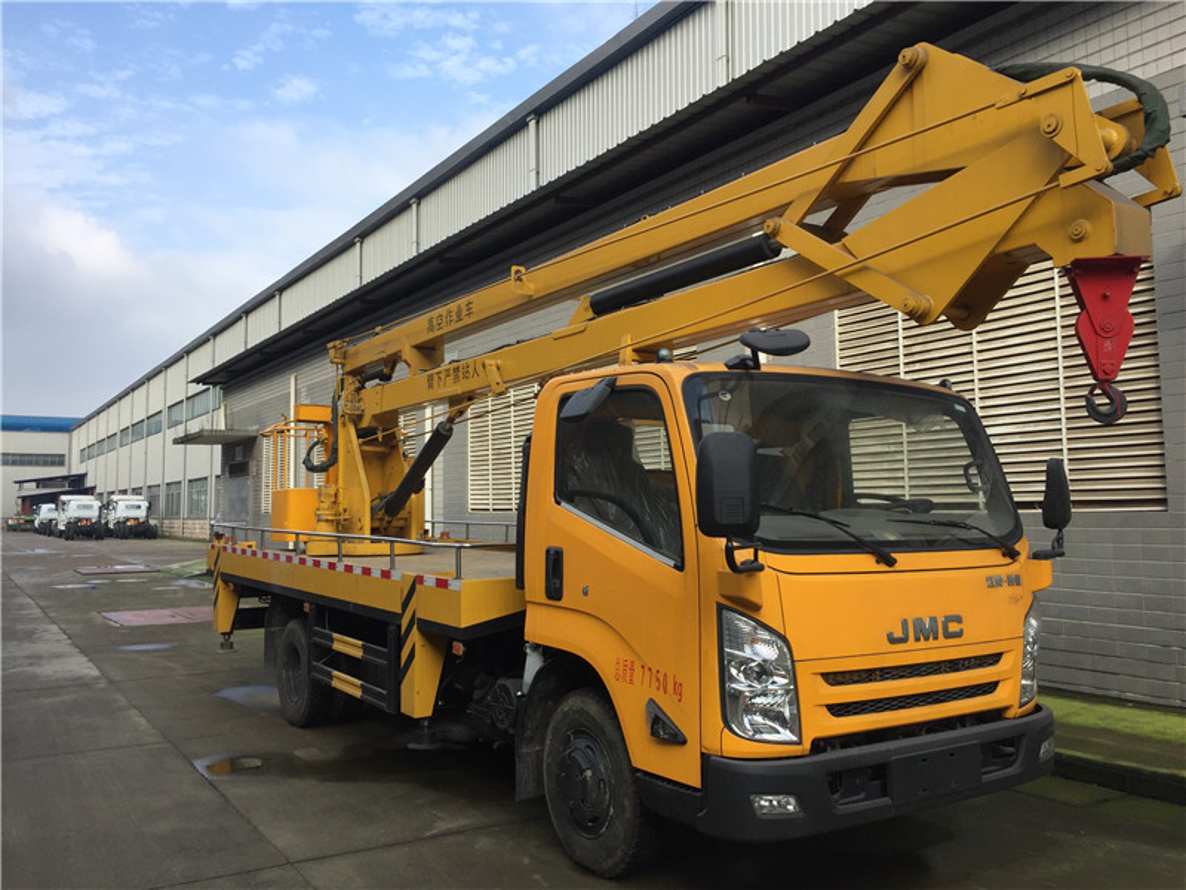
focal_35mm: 29
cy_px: 445
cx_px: 593
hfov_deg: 61.7
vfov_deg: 48.2
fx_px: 994
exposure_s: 1/807
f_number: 2.2
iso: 32
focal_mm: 4.15
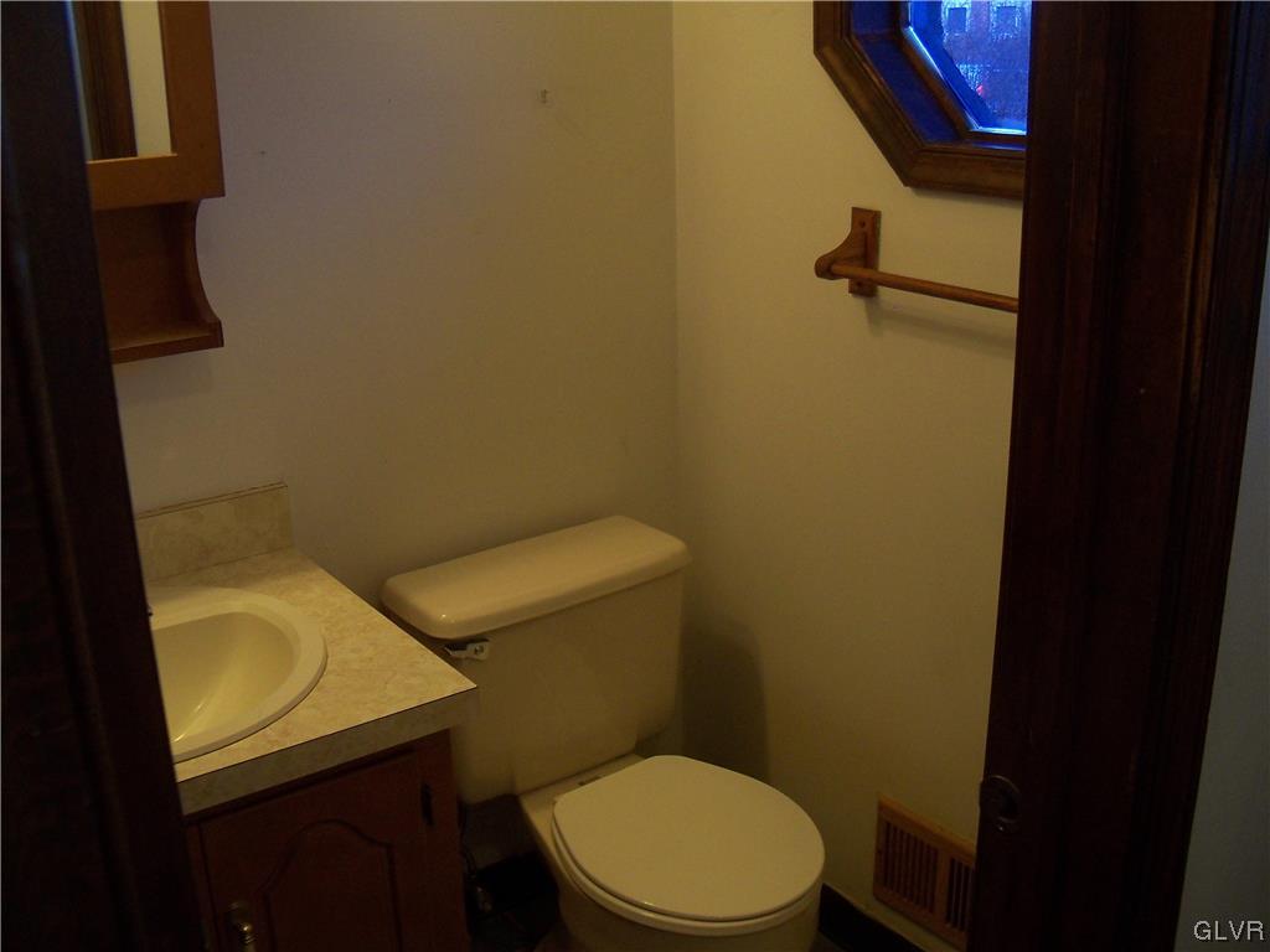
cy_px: 476
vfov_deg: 40.7
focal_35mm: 35
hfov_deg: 52.6
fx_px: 1284
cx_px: 635
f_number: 3.5
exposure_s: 1/30
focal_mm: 6.2
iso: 200
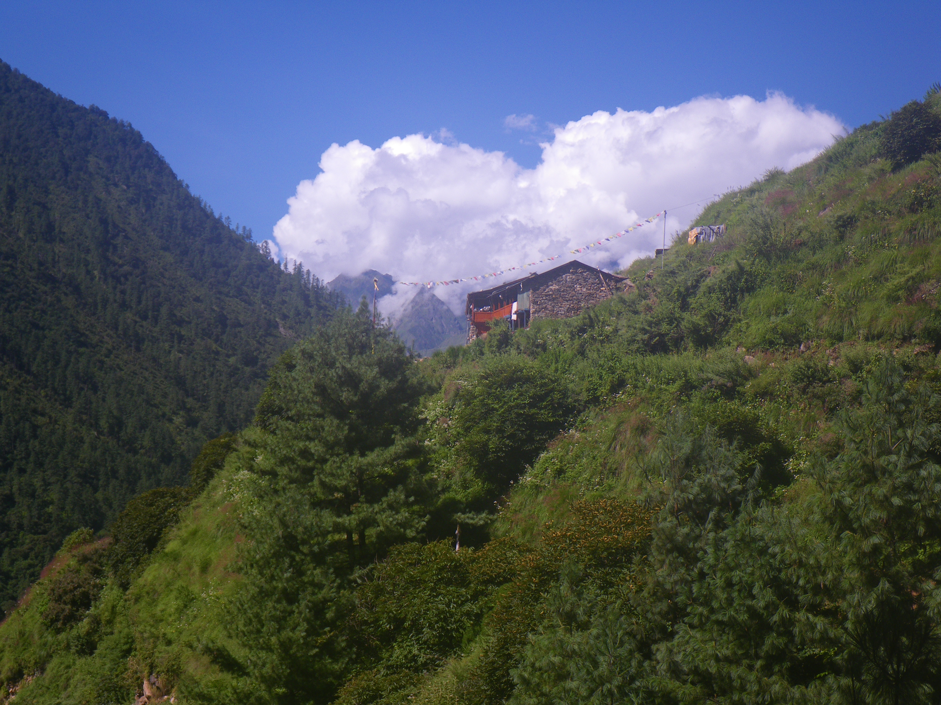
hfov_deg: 31.2
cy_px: 352
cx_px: 470
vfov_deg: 23.7
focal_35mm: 62
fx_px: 1685
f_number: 5.5
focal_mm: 11.1
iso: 50
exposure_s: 1/250
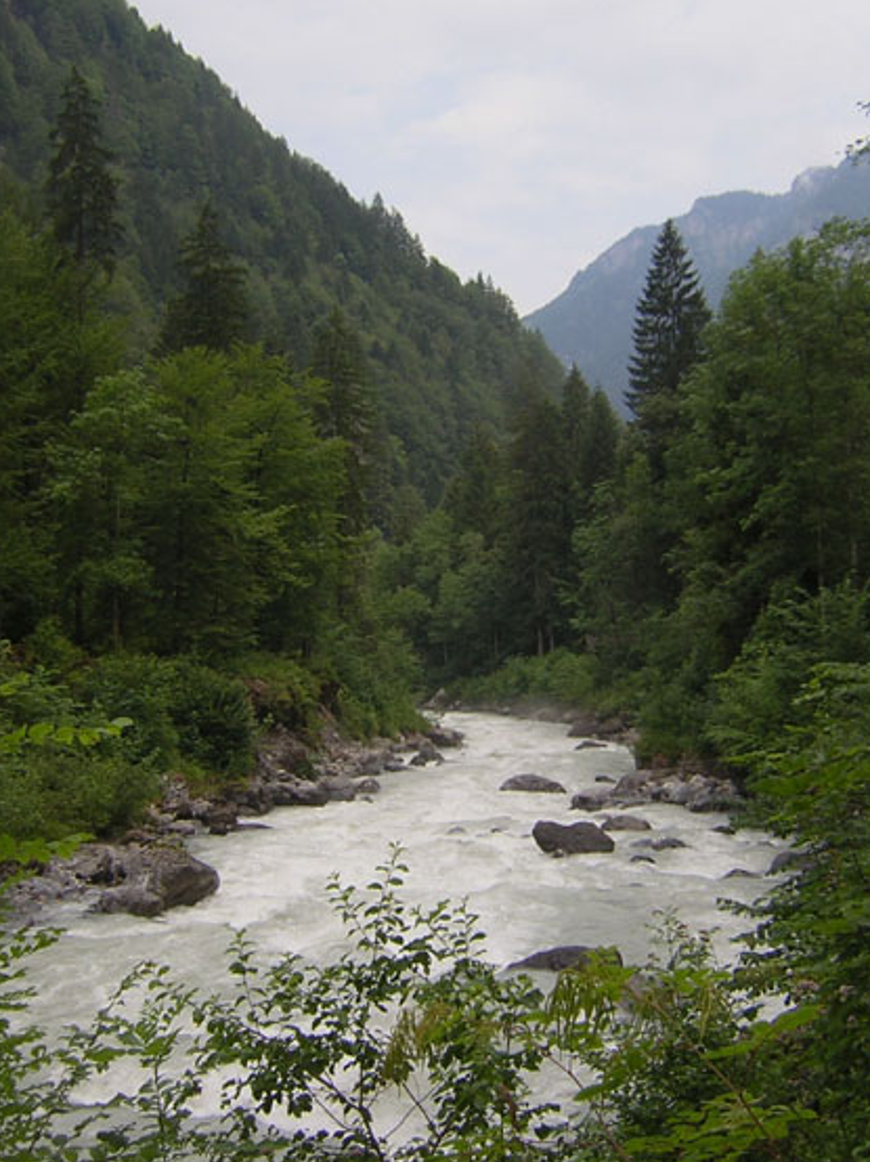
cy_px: 543
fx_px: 1308
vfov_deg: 47.9
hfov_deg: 36.8
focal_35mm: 39
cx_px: 413
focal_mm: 4.7
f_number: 5.2
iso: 100
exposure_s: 1/158
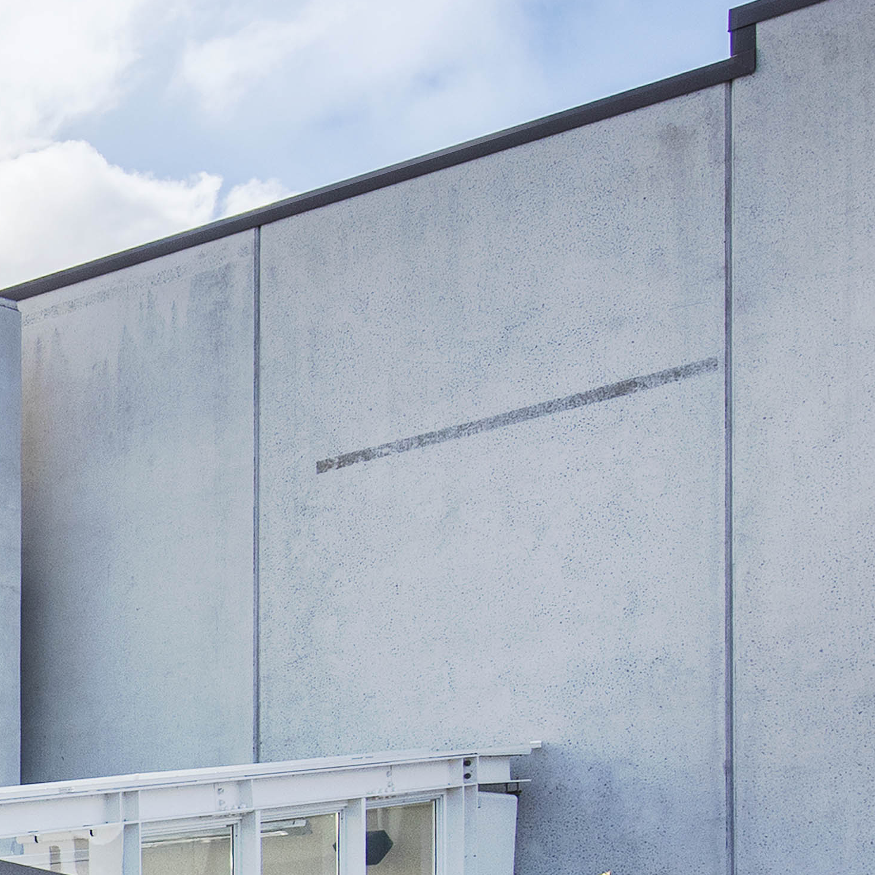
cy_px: 1077
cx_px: -722
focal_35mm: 66
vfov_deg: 23.6
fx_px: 1887
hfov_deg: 19.3
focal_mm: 19
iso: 400
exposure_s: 1/1000
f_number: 10
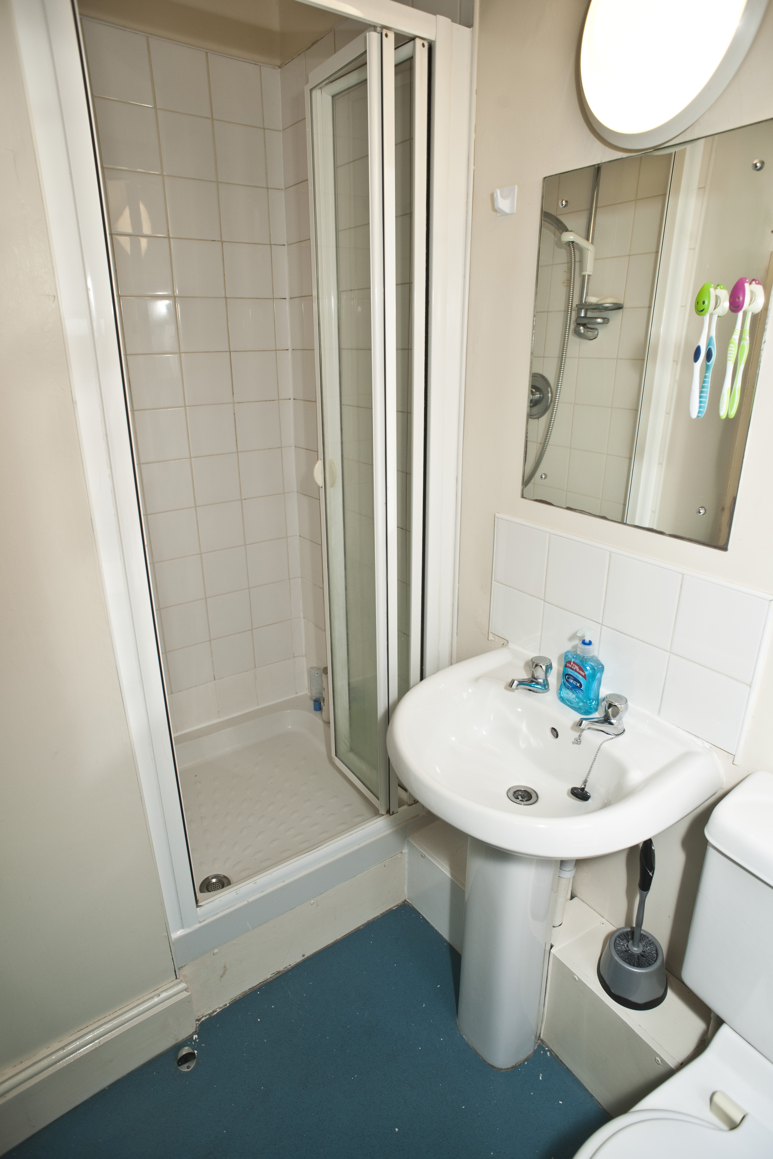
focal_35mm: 20
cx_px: 386
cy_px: 580
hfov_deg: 61.9
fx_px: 644
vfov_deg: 84.0
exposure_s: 1/60
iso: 200
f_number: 5
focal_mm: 20
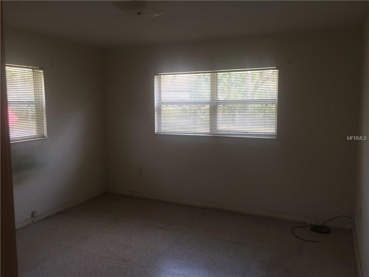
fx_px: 309
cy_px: 138
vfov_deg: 48.2
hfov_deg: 61.7
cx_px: 184
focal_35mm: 29
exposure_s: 1/60
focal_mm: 4.15
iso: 40
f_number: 2.2
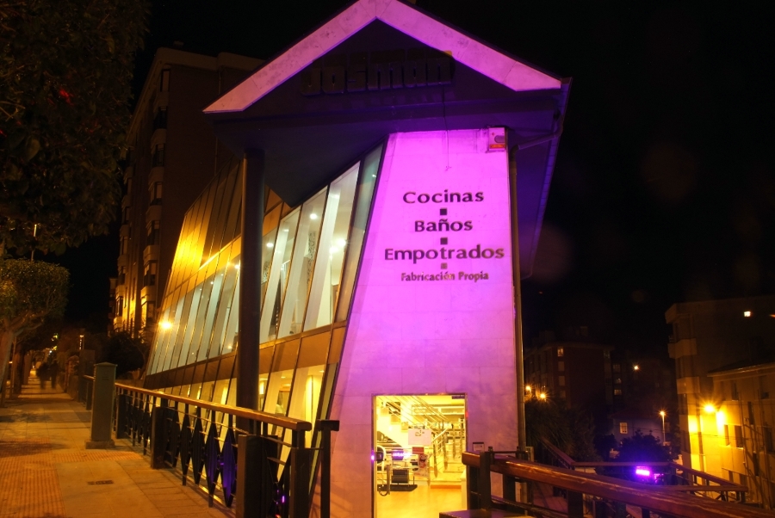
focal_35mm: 33
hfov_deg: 57.2
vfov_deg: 40.1
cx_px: 388
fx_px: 711
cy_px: 259
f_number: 22
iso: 200
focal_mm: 22
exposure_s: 10
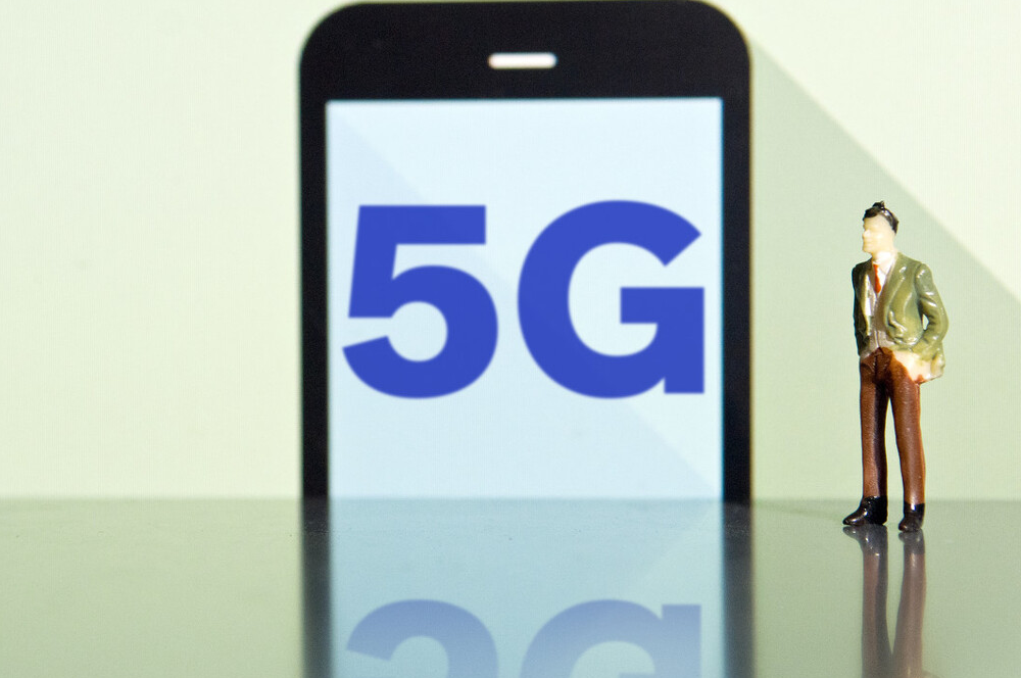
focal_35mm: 90
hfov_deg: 22.6
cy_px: 322
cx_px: 563
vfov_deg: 15.1
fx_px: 2549
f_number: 5
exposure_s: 1/160
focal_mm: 50
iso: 1250
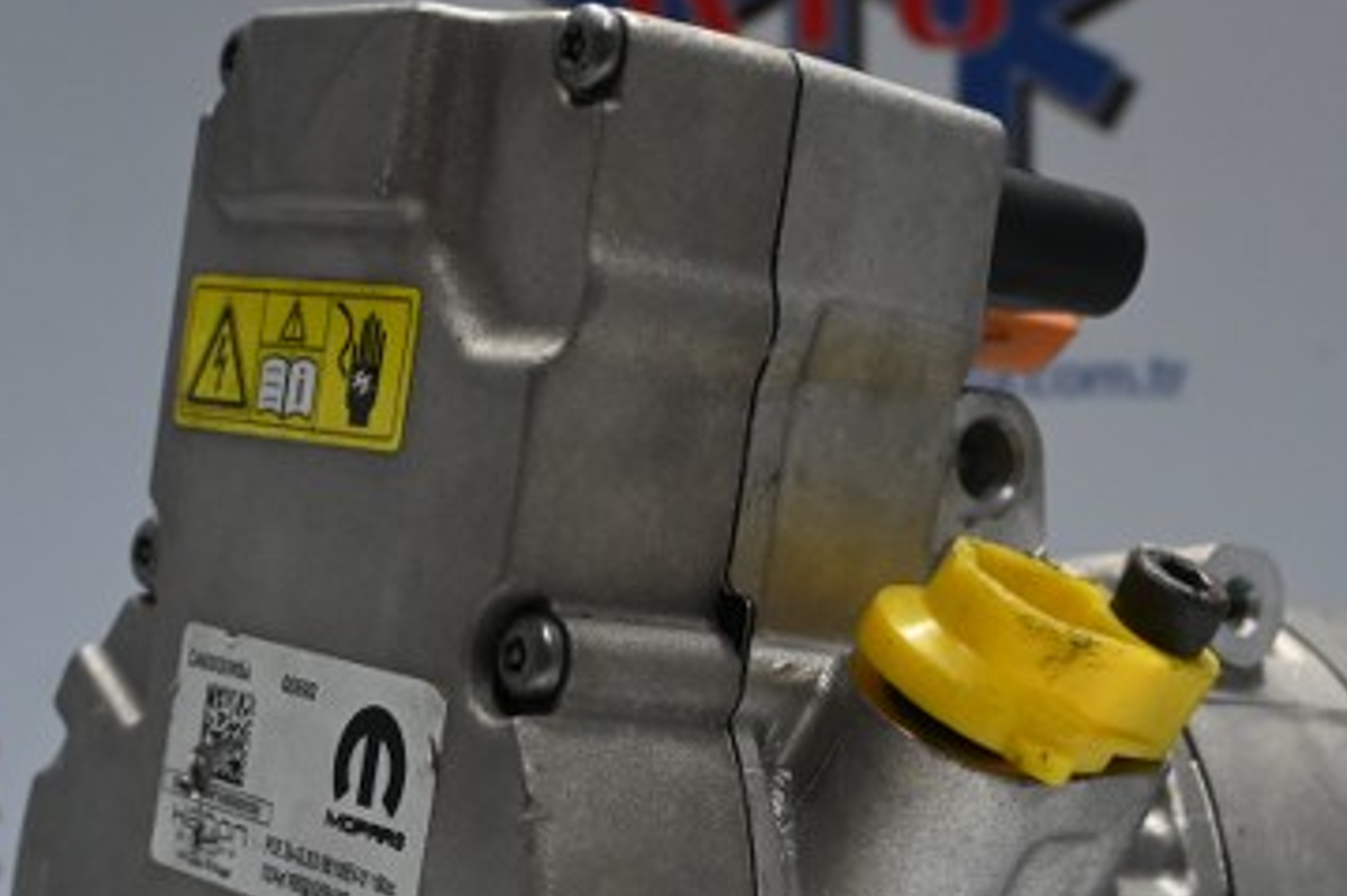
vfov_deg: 15.3
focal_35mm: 89
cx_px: 848
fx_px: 3316
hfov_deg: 22.9
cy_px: 718
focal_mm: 26.5
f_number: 4.5
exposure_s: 1/125
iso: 1000
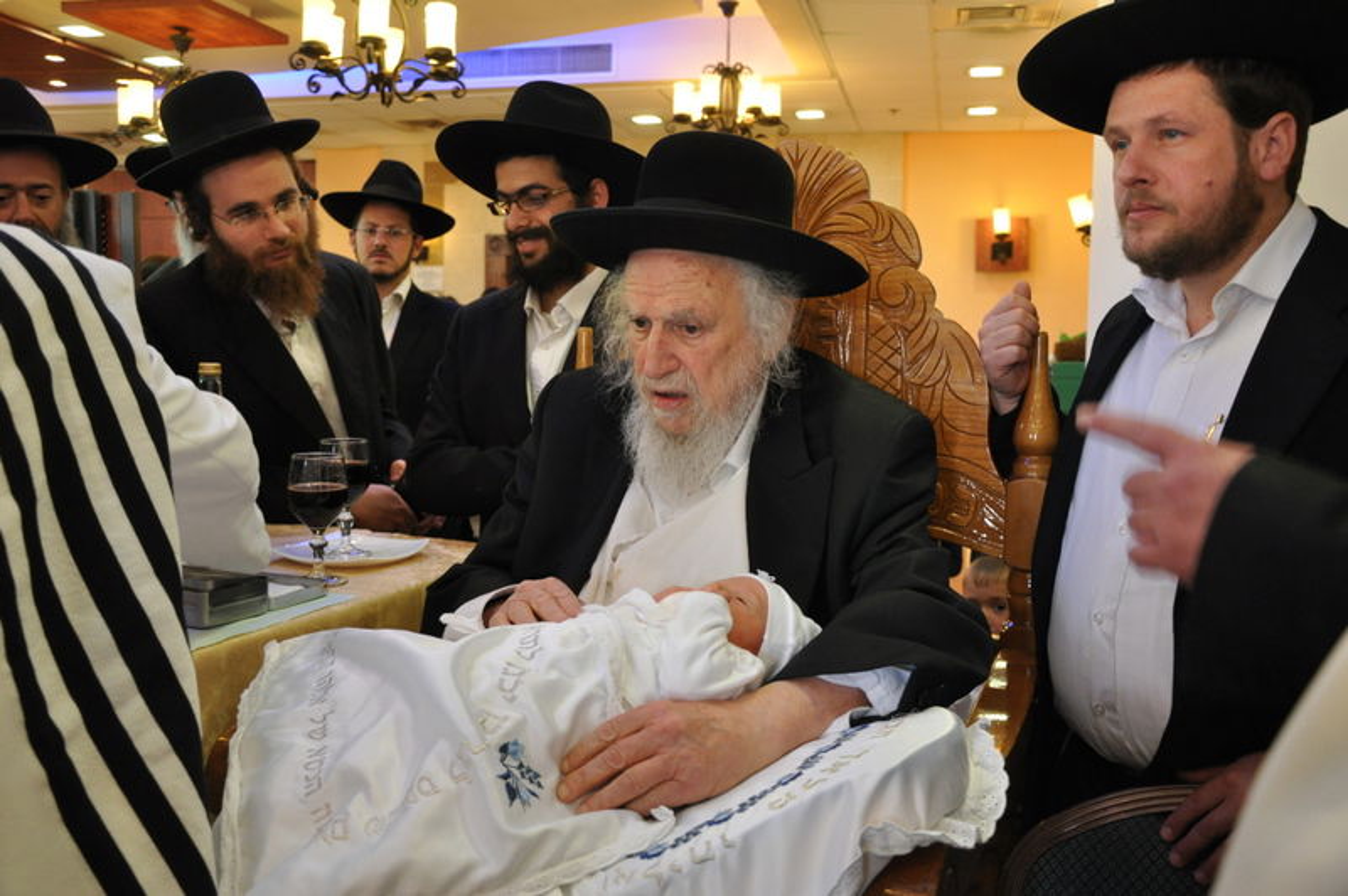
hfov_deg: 59.5
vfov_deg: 41.6
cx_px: 674
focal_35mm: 32
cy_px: 448
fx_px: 1179
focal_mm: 21
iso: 1000
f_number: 6.3
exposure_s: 1/60
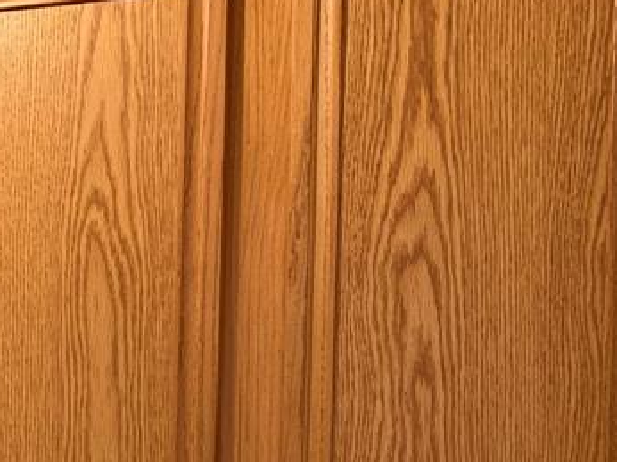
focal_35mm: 77
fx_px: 1372
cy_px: 606
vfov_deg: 17.8
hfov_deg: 23.6
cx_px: -78
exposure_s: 1/40
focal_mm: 4.25
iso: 320
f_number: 1.8
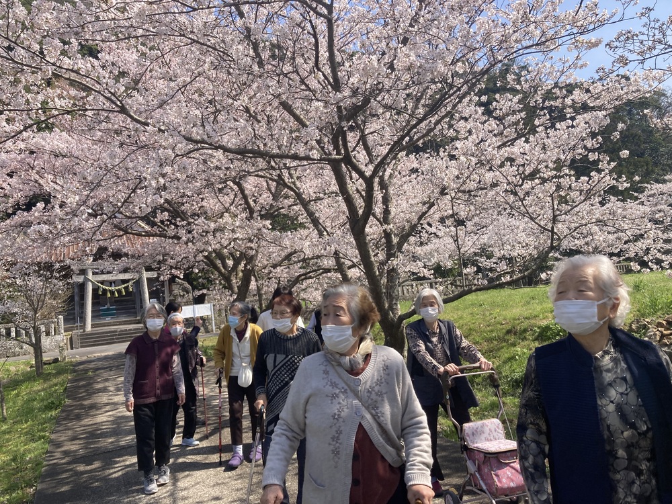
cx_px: 336
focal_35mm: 28
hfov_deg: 63.4
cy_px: 252
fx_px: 544
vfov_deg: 49.7
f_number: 1.8
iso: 20
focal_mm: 3.99
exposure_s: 1/1171
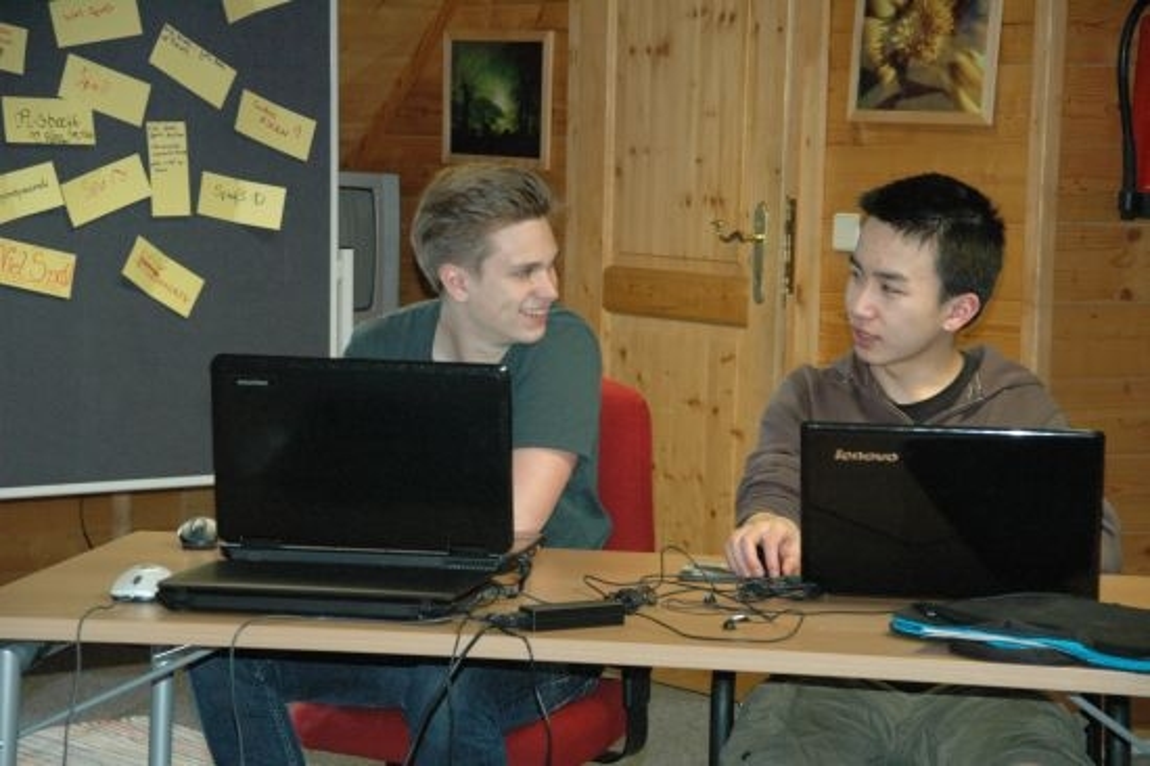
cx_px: 575
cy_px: 383
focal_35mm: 102
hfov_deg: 20.0
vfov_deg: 13.4
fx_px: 3256
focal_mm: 68
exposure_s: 1/60
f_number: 5.3
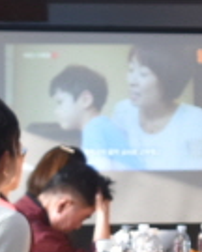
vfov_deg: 10.3
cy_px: 166
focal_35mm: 188
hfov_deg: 7.9
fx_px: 1405
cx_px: 400
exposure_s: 1/80
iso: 400
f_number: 4.5
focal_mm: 18
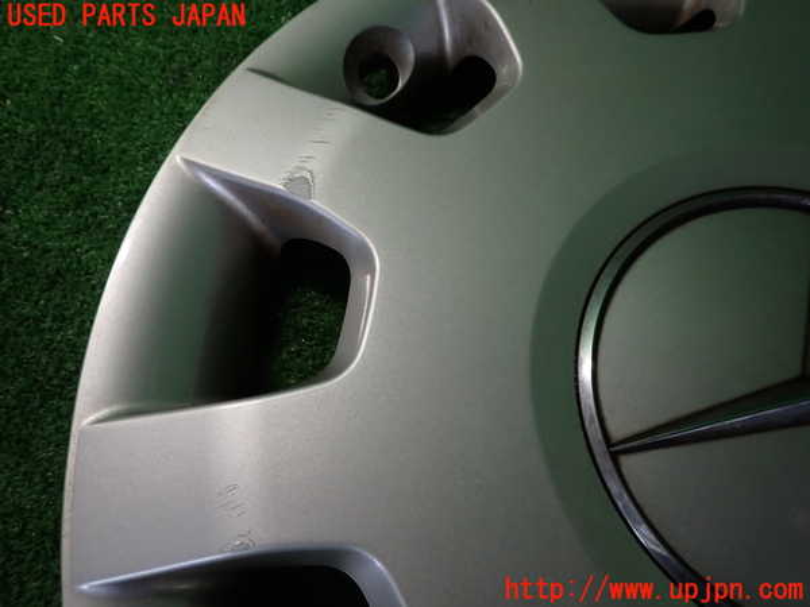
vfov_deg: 54.9
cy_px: 304
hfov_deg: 69.4
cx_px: 405
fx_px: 585
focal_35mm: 25
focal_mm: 4.5
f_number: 2
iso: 200
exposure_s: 1/60
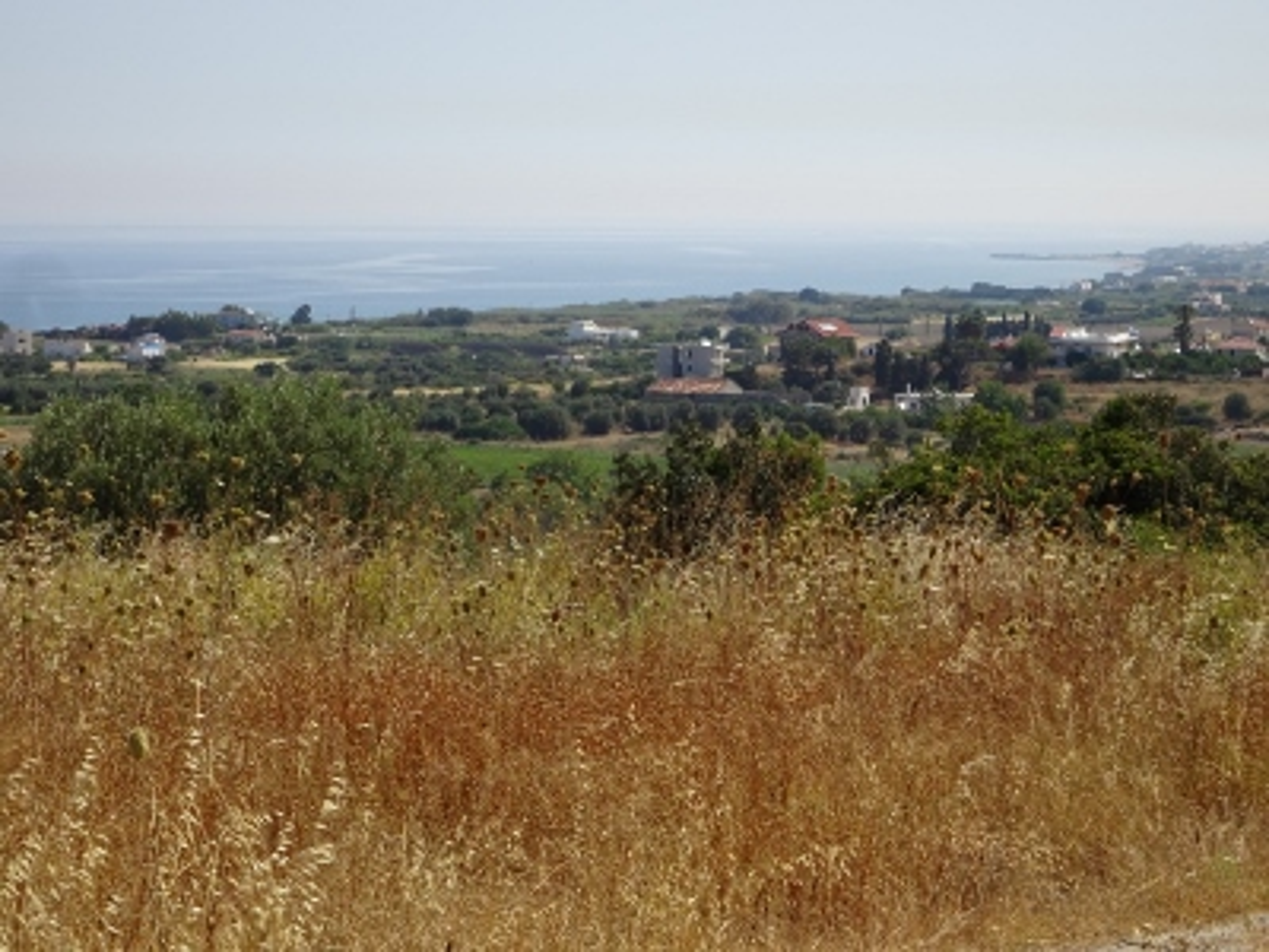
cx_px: 634
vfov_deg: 14.5
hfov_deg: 19.3
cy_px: 476
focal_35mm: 102
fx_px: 3739
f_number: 5
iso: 80
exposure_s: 1/500
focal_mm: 17.49
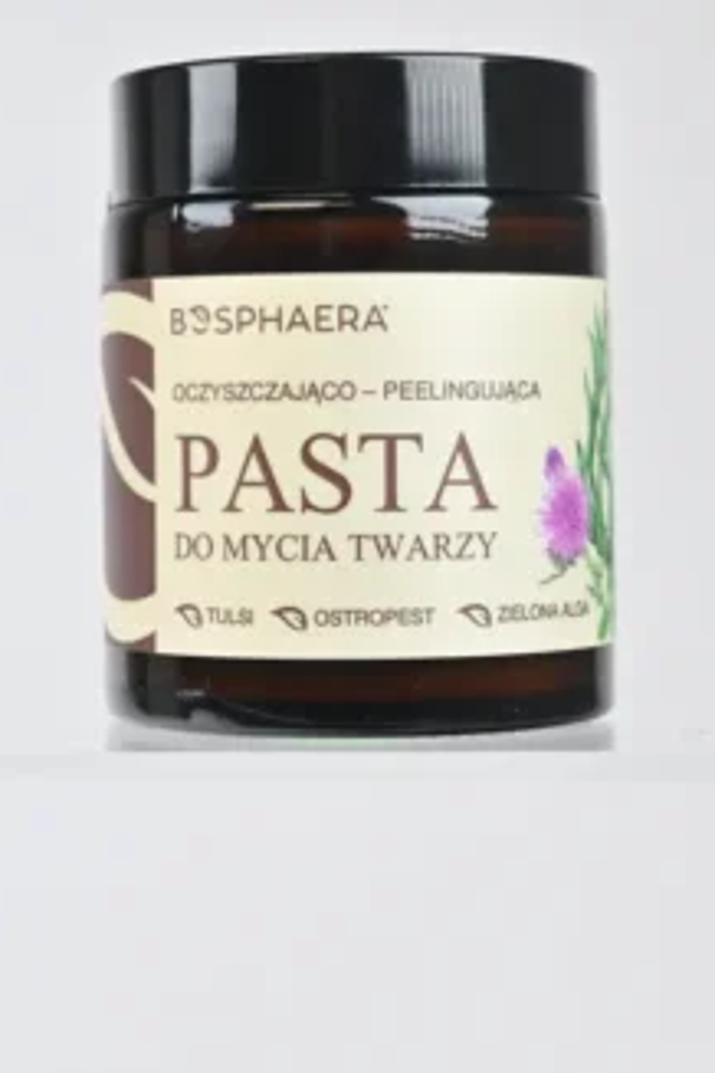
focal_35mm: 99
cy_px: 364
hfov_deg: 13.8
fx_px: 2949
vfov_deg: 20.5
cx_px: 338
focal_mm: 48
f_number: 6.3
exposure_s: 1/100
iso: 320
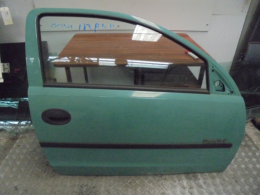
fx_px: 195
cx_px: 130
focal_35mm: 26
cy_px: 98
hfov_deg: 67.3
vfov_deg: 53.1
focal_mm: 4.6
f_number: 3.5
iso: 800
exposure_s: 1/40
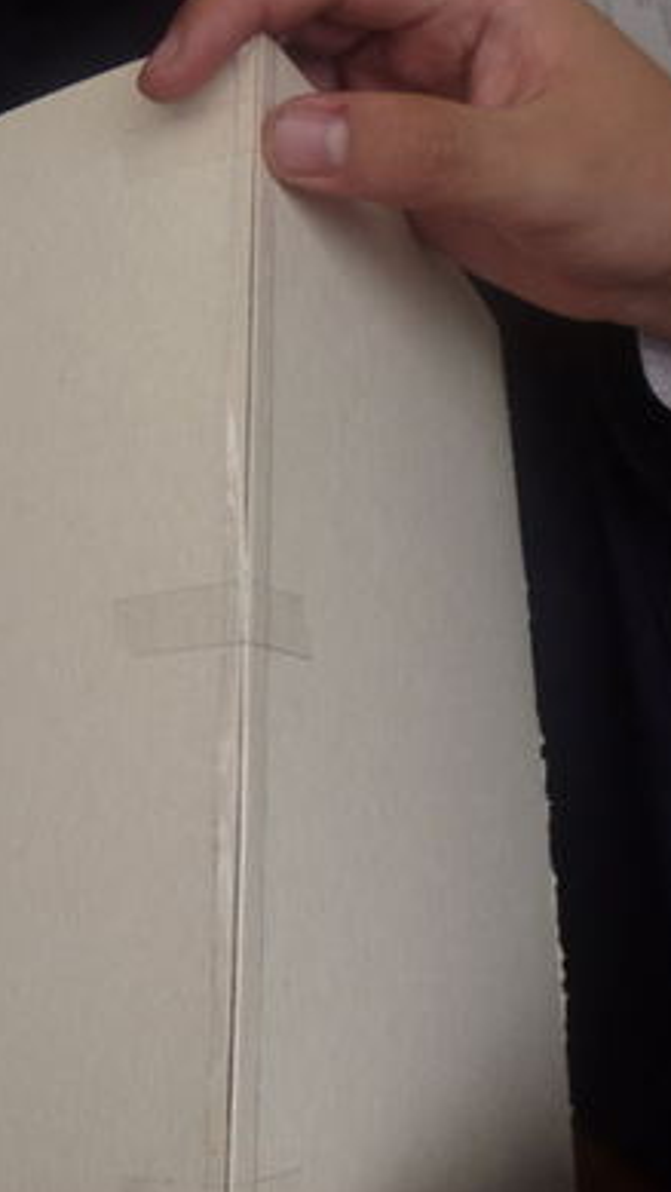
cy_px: 668
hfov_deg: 25.4
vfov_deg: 43.6
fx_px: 1486
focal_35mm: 47
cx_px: 239
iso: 80
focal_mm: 6.3
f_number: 3.5
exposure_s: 1/100
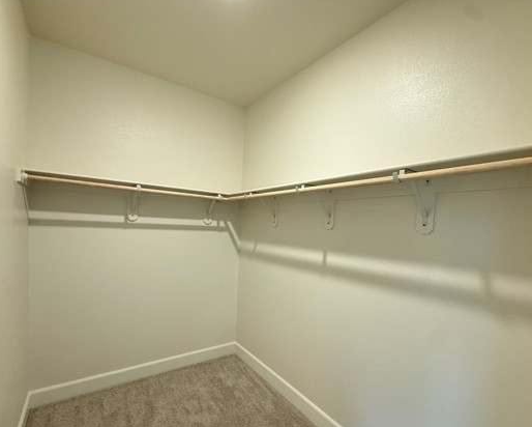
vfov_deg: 76.7
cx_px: 275
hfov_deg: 89.6
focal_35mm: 17
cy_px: 238
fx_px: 268
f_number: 2.2
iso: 320
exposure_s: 1/60
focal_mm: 2.22
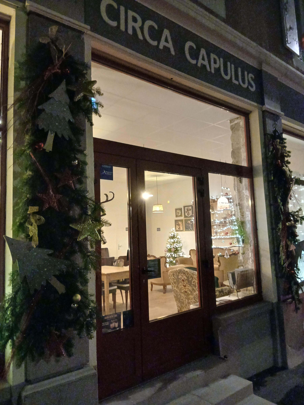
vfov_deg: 67.3
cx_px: 152
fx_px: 304
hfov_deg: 53.1
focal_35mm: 26
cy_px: 202
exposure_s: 1/16.7
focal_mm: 3.98
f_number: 1.8
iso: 800
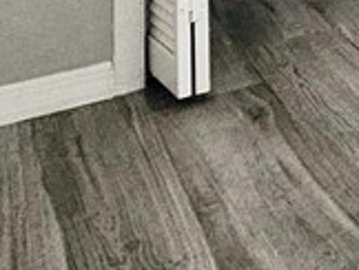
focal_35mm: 82
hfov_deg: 16.9
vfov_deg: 13.8
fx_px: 852
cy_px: -347
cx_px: 740
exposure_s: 1/40
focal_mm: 2.2
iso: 320
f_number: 2.2
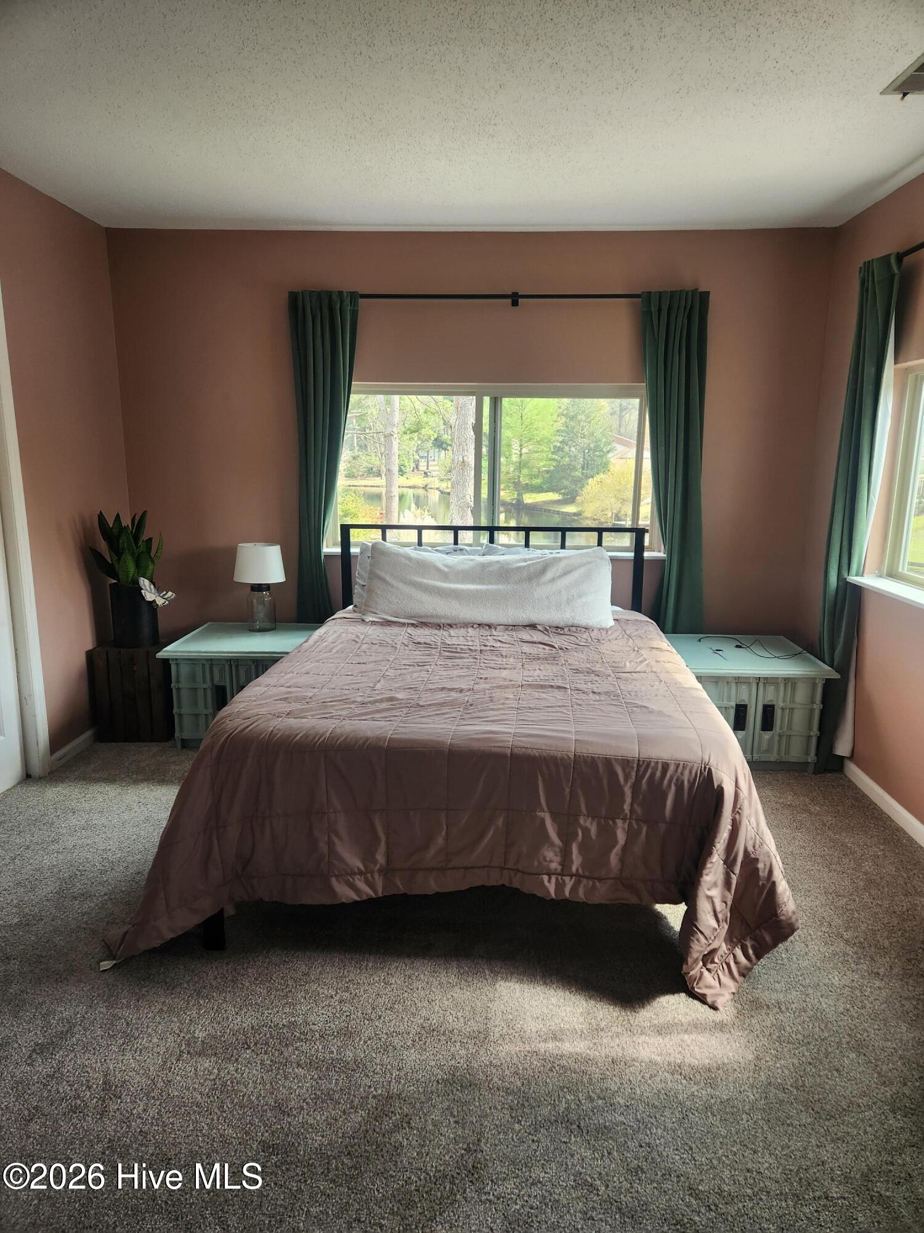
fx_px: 819
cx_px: 462
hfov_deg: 58.9
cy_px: 616
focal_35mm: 23
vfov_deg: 73.9
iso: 125
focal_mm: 5.4
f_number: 1.8
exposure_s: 1/180
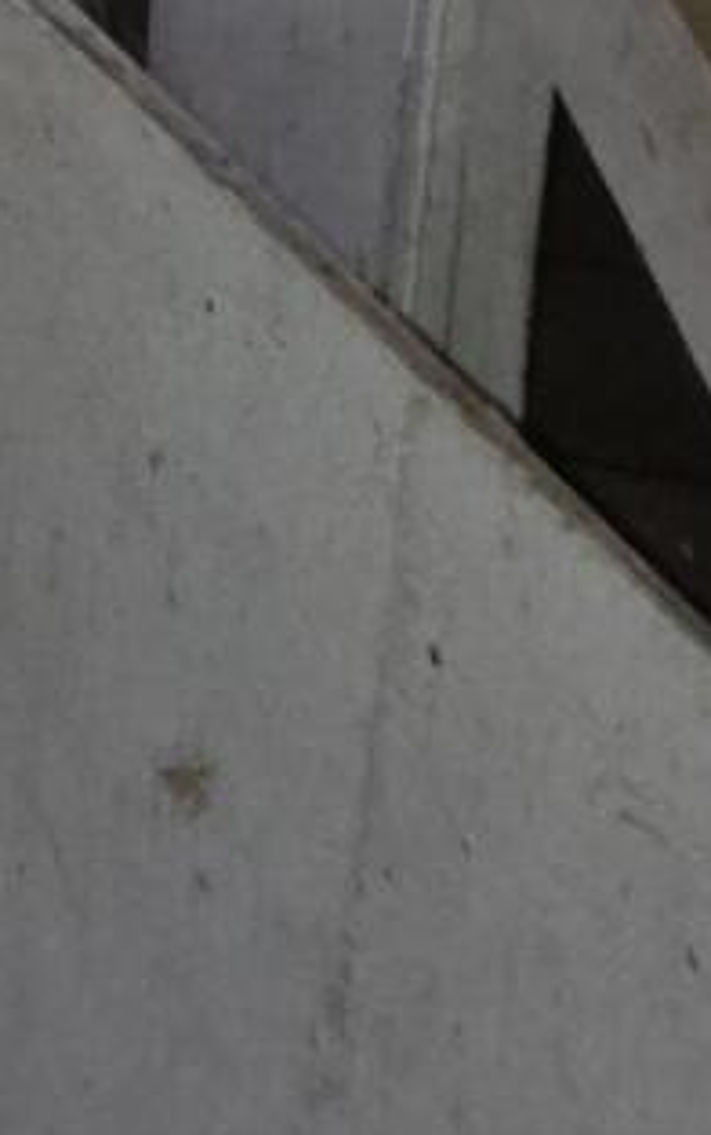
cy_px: -1255
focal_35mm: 88
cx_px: -1114
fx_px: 2725
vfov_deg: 16.5
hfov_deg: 11.6
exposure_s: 1/60
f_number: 1.9
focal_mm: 2.2
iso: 250
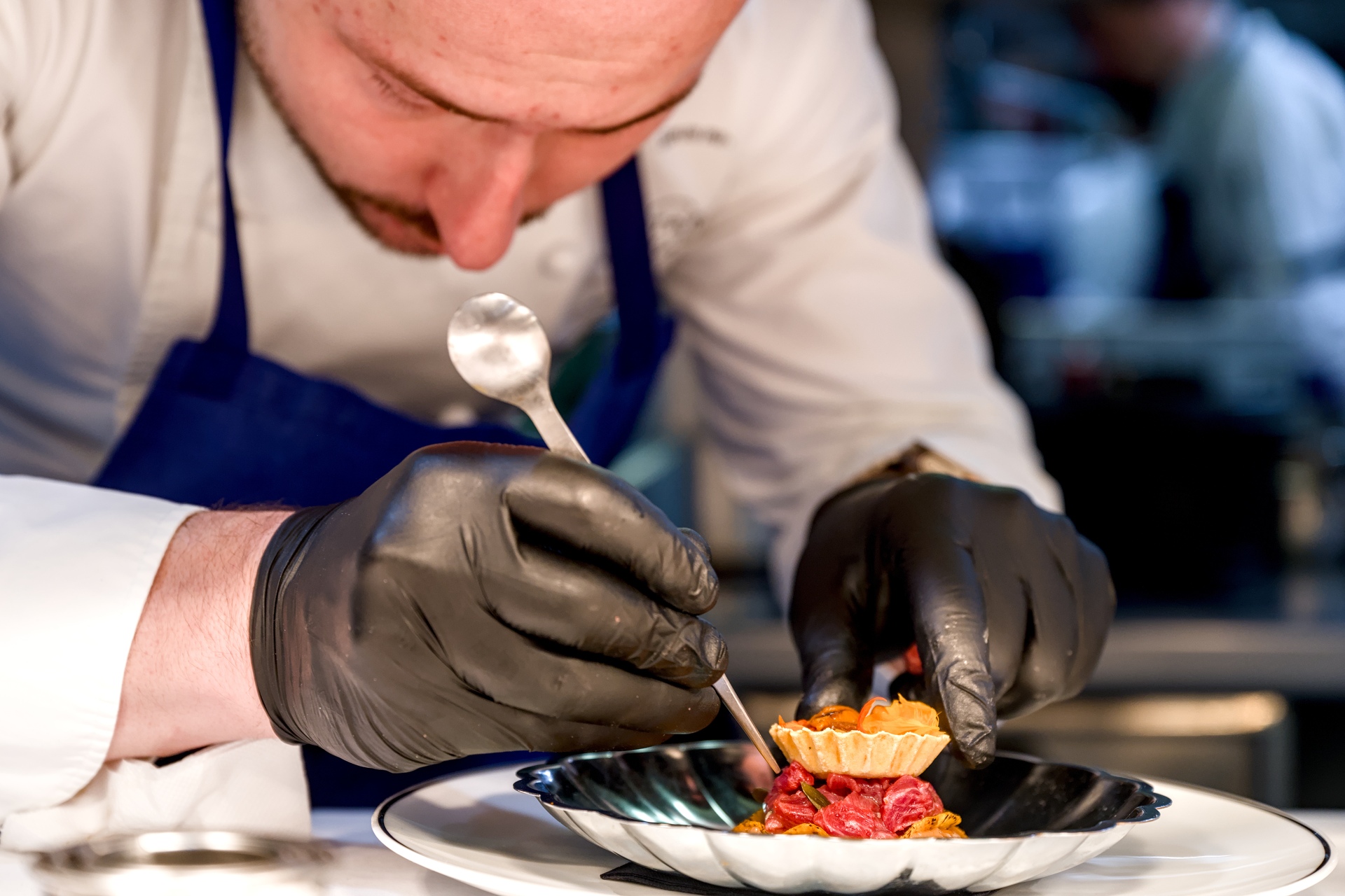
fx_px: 2615
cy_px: 448
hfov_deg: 28.8
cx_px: 672
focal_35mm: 70
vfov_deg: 19.5
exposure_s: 1/125
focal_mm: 70
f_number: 4
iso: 640
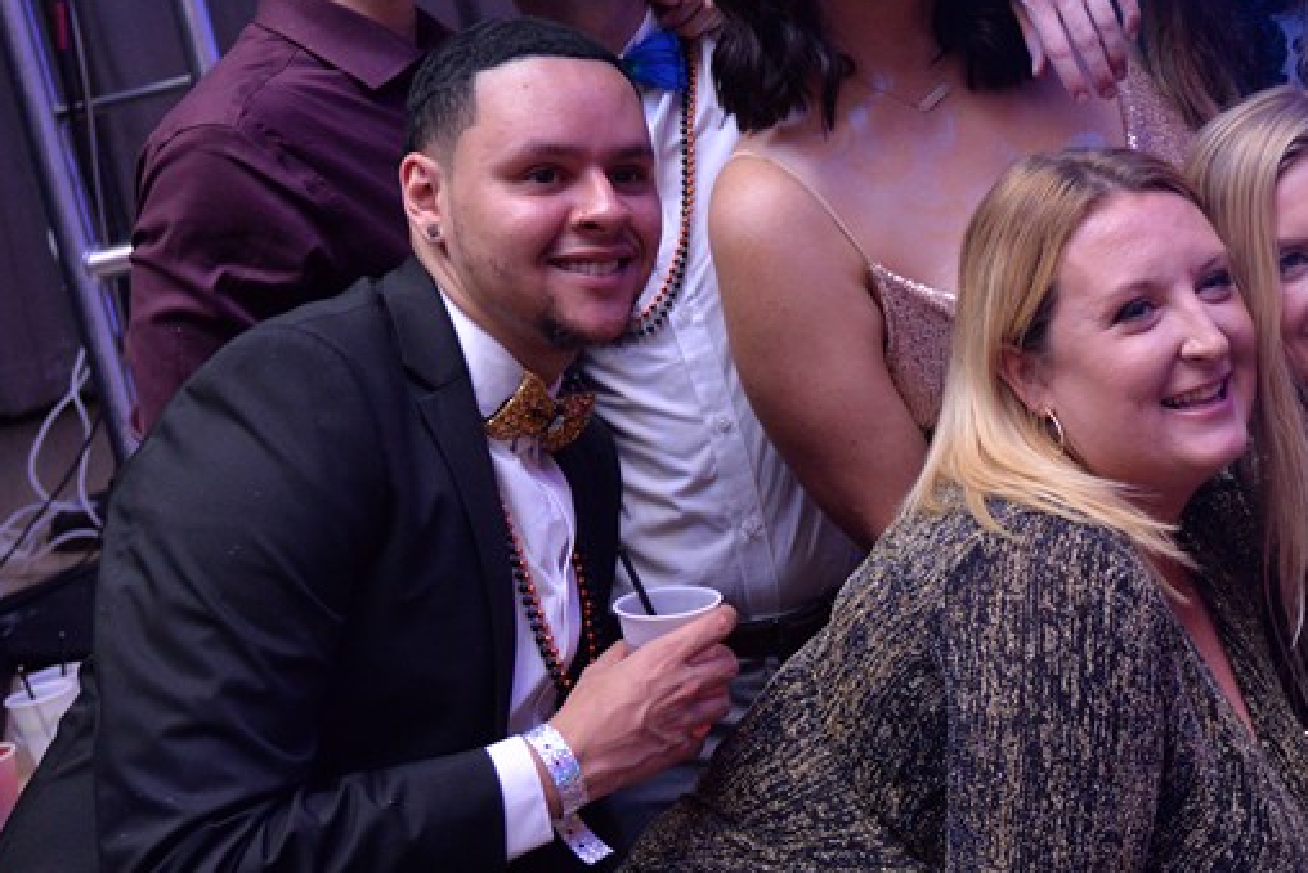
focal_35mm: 59
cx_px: 935
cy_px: 413
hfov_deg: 33.4
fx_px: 2144
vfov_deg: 23.0
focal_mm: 30
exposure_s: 1/60
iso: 2000
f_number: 4
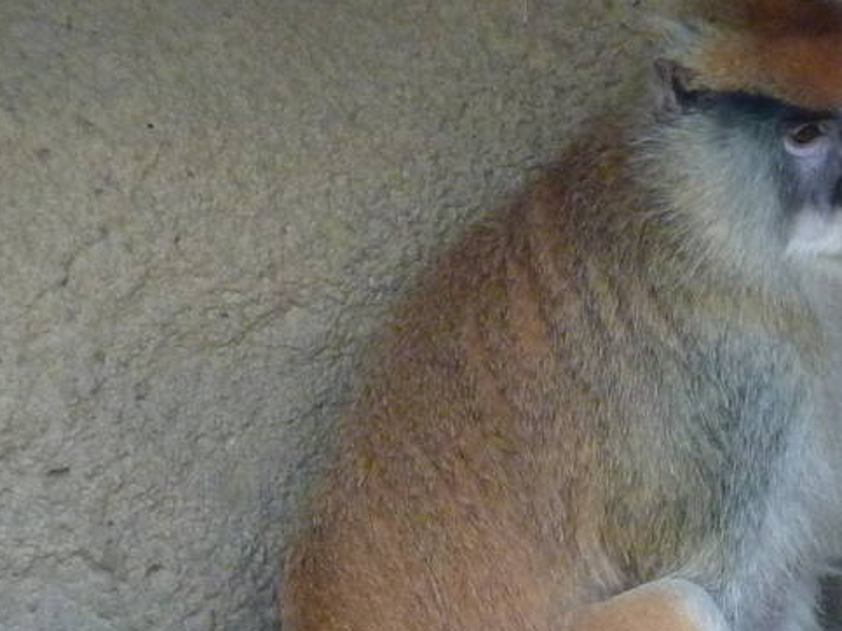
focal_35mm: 994
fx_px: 24172
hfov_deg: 2.0
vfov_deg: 1.5
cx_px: 549
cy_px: 612
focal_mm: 49.2
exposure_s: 1/60
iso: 400
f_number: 4.9
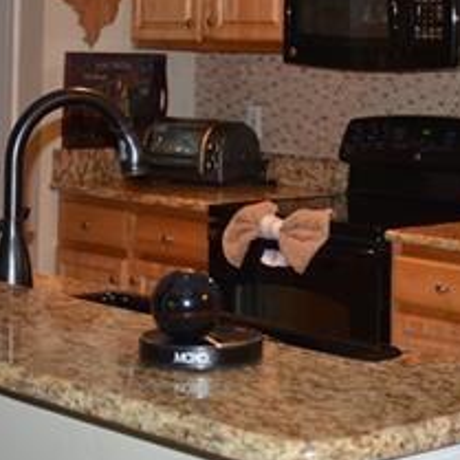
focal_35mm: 107
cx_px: 419
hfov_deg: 16.1
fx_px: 1609
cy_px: -6
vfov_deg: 15.9
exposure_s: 1/60
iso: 800
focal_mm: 22
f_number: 3.8
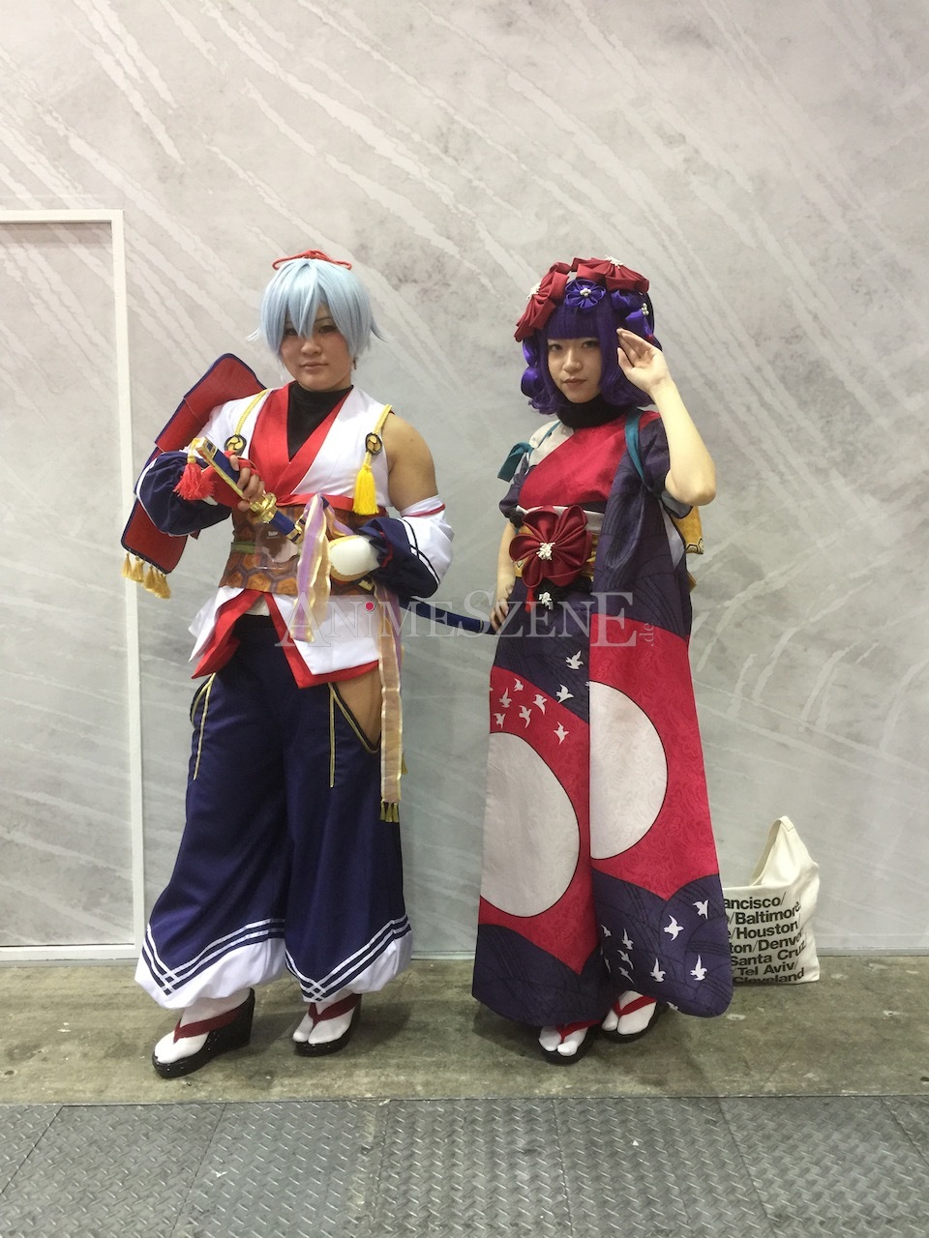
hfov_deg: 48.2
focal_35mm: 29
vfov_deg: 61.7
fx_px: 1038
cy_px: 619
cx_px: 464
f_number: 2.2
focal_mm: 4.15
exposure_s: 1/17
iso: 100
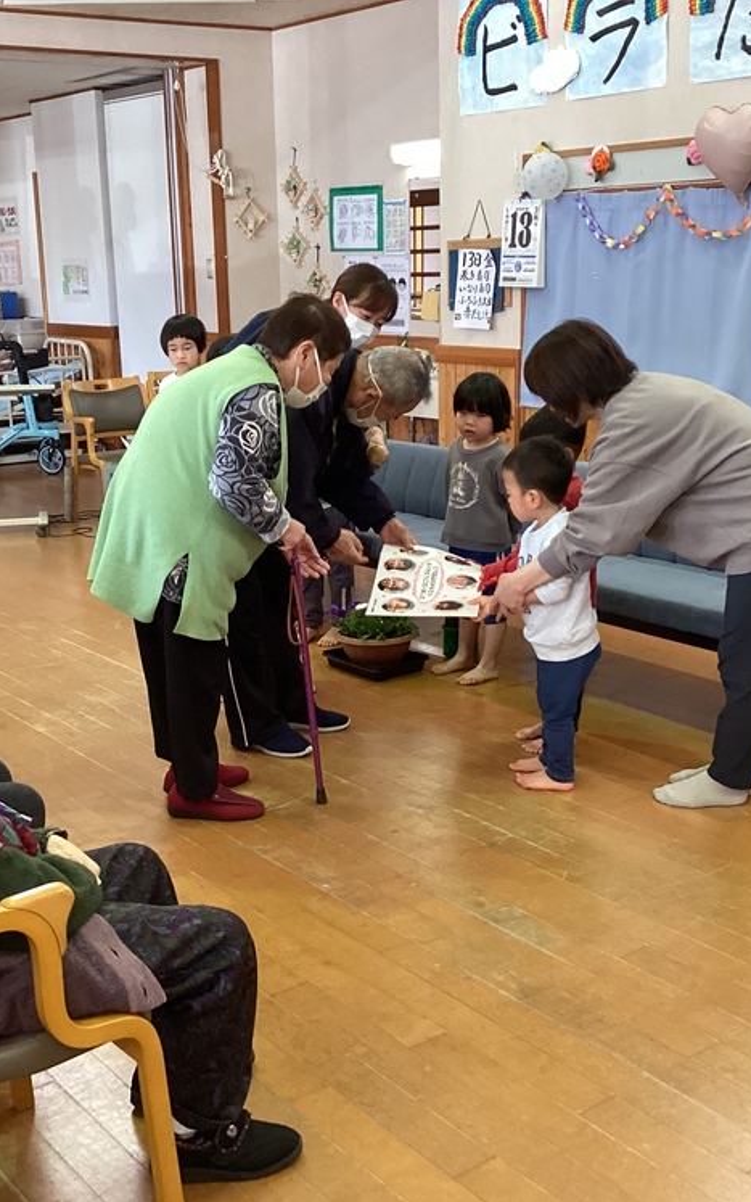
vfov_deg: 45.3
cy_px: 602
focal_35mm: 44
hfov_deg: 29.2
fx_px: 1441
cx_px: 338
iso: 200
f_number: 2.4
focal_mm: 3.3
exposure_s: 1/60
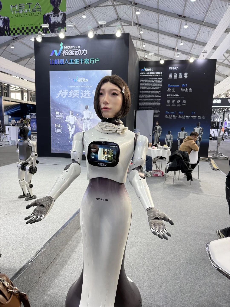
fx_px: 213
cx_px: 115
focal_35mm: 24
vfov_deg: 71.6
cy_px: 154
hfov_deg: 56.8
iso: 80
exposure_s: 1/100
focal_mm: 6.76
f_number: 1.78
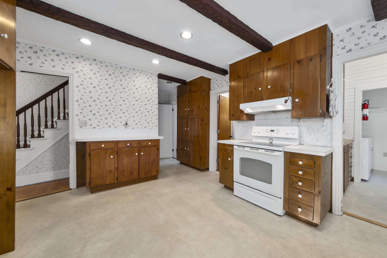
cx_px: 194
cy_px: 129
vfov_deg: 90.0
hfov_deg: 112.6
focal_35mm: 12
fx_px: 129
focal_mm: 8.3
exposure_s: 1/8
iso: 400
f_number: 8
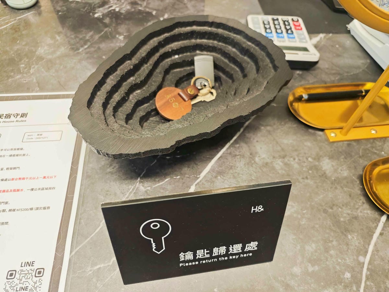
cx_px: 194
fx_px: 258
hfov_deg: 73.9
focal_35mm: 23
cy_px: 146
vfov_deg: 58.9
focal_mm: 8.72
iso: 1250
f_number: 2
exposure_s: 1/360
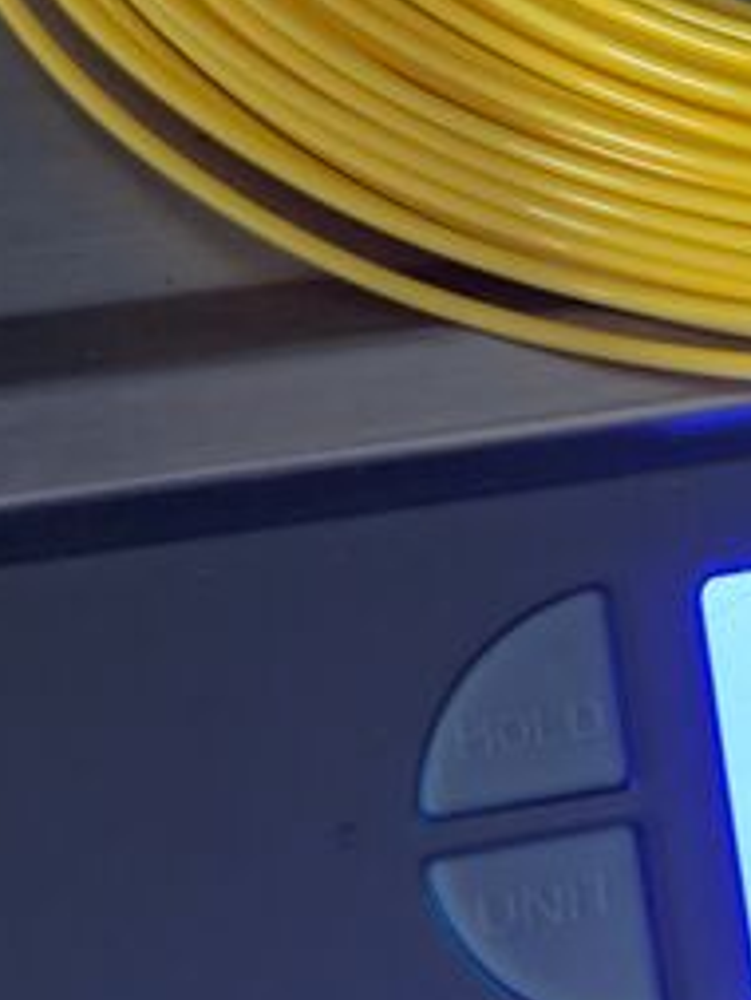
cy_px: 45
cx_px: 1431
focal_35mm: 101
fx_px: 2919
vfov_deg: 19.0
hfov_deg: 13.0
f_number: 1.68
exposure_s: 1/23.8
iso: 170
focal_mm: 6.9
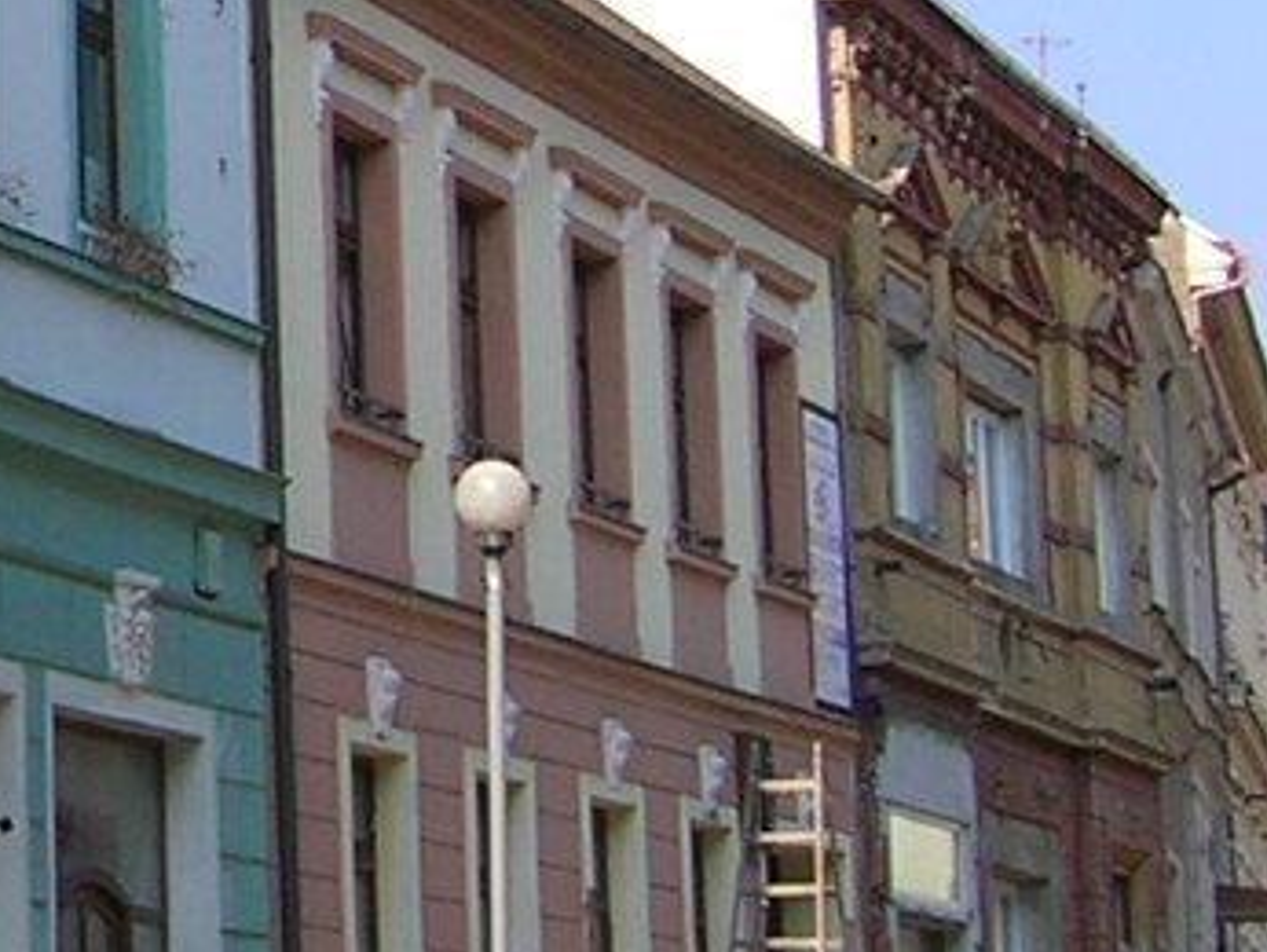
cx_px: -604
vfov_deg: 9.3
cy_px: -176
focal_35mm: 157
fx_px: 5750
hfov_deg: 12.0
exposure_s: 1/243
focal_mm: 5.7
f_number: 4.9
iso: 50
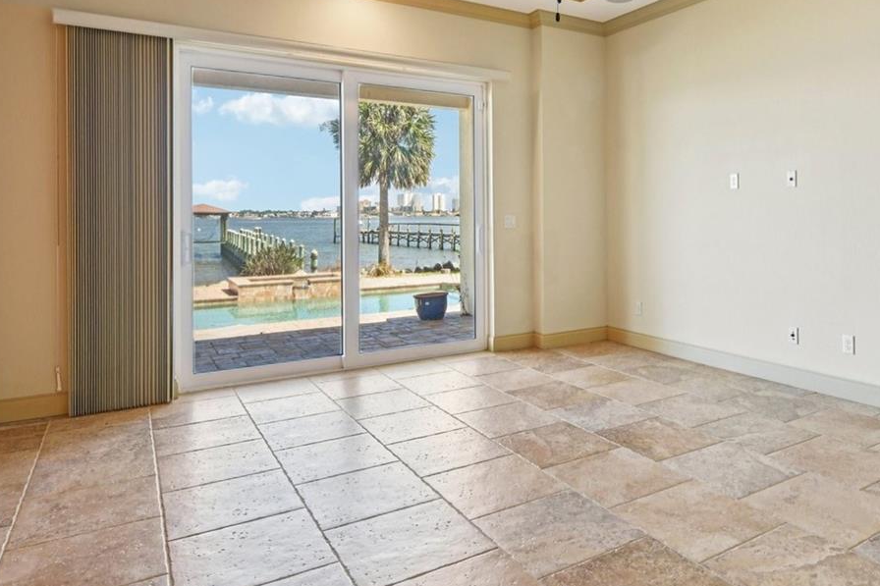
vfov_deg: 50.9
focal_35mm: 25
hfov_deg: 69.9
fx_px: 611
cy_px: 229
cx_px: 569
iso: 400
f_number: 8
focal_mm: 14
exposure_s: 1/60
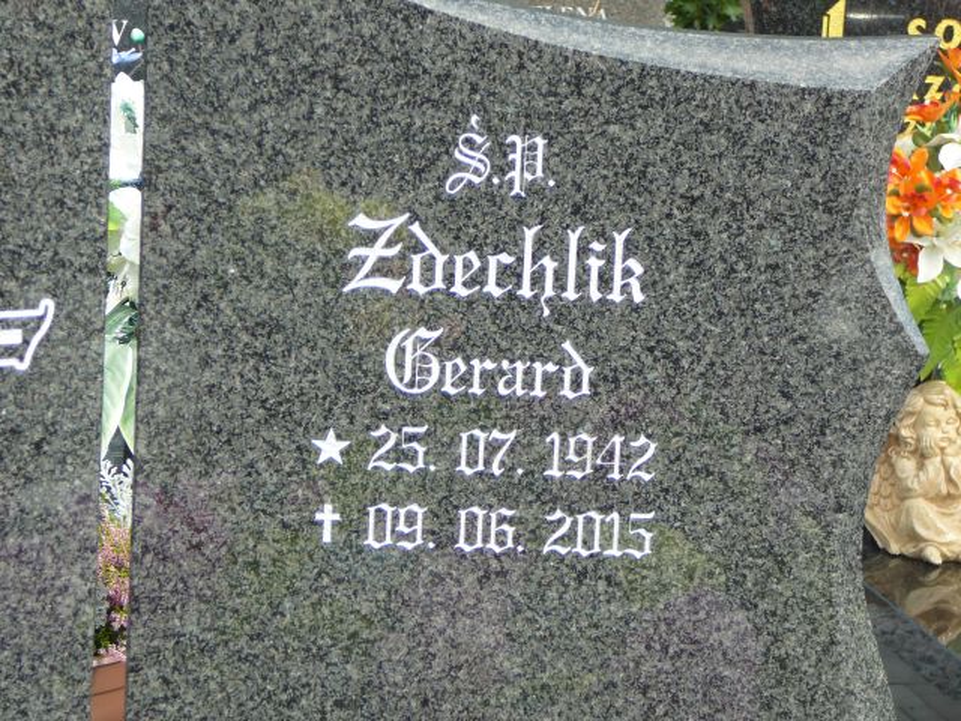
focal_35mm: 105
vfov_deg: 14.1
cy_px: 360
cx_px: 480
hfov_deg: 18.7
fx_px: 2915
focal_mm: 15.6
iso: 80
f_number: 3.9
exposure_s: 1/200
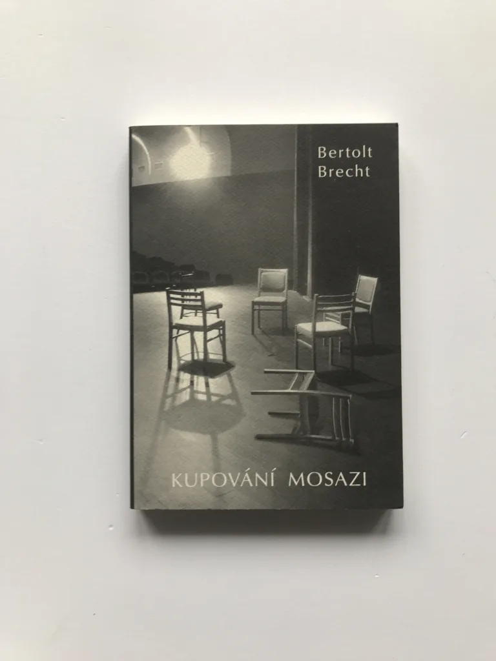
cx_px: 248
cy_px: 330
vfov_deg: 63.4
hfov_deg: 49.7
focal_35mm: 28
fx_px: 535
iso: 20
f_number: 1.8
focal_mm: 3.99
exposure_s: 1/60
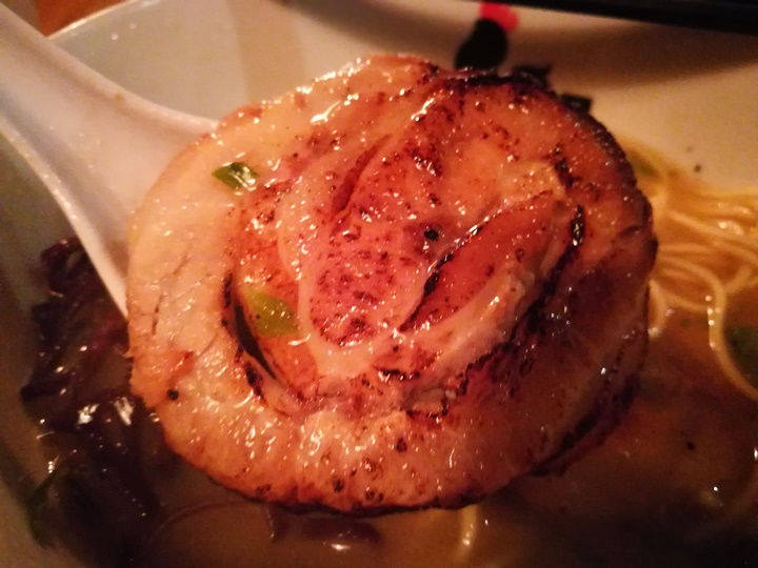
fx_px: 591
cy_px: 284
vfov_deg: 51.4
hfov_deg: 65.3
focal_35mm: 27
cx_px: 379
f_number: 4
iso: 3200
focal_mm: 4.5
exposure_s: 1/17.1
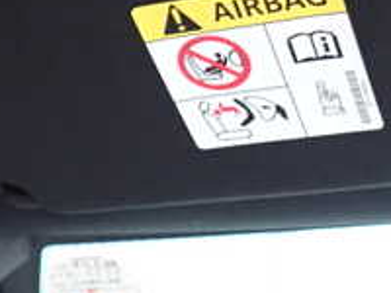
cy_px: -53
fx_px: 847
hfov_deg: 25.8
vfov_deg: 18.7
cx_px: 274
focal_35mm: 75
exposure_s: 1/30
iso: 640
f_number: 2
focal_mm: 4.5
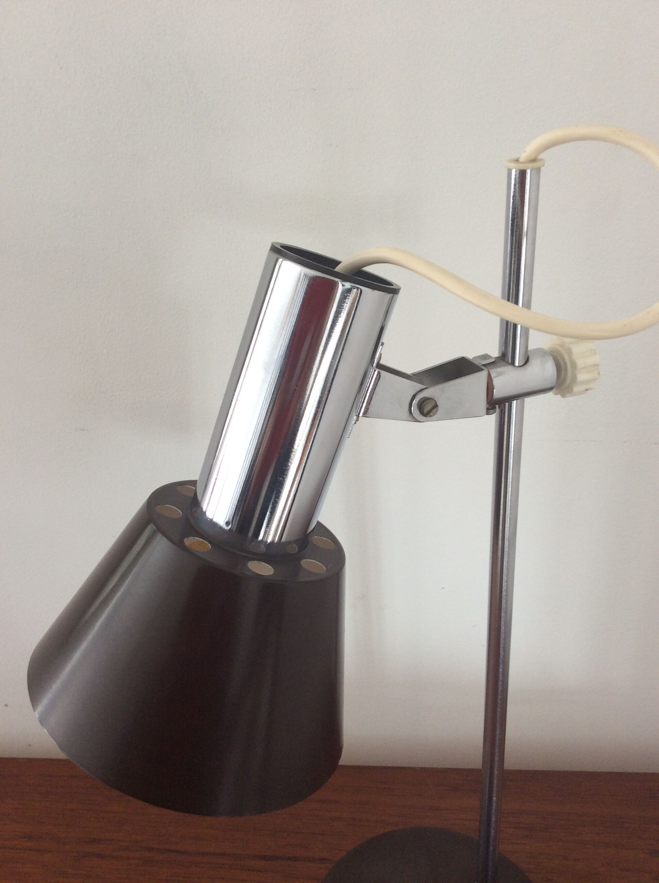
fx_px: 814
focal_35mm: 32
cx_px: 330
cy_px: 442
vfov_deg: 56.9
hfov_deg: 44.1
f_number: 2.4
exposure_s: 1/25
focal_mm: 3.3
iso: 50
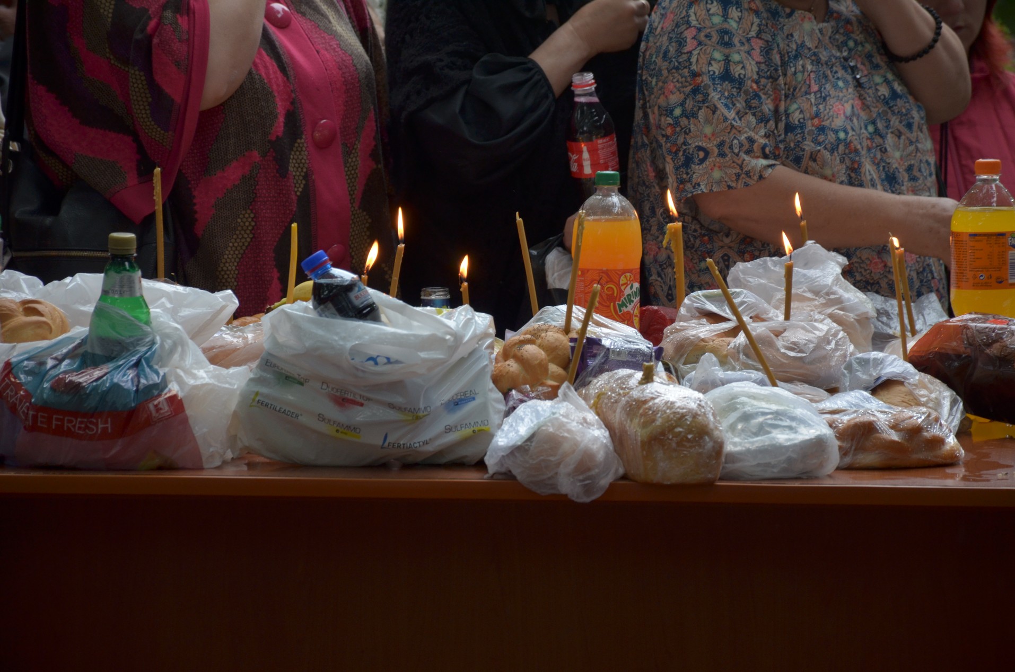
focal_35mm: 210
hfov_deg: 9.8
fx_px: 5909
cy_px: 336
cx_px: 508
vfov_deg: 6.5
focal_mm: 140
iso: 400
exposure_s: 1/125
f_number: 5.6
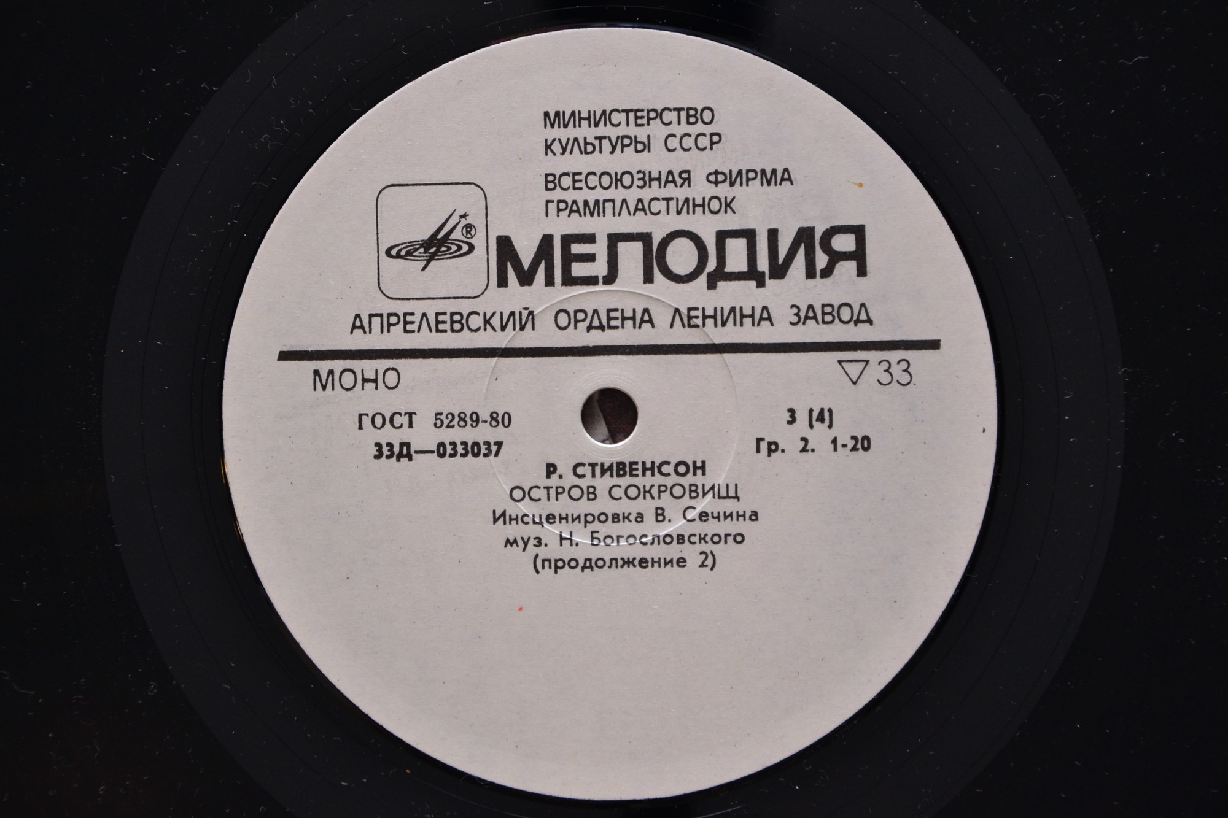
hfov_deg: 19.5
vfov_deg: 13.0
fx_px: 3581
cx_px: 614
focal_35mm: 105
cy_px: 409
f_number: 7.1
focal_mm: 70
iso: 800
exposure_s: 1/200
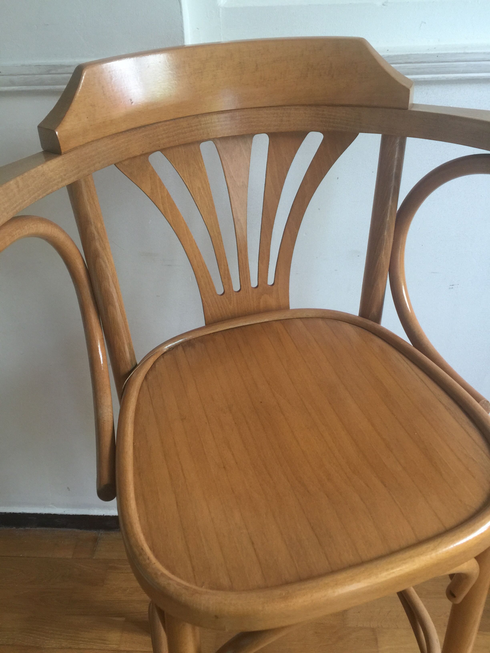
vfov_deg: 61.7
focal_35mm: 29
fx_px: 547
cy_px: 326
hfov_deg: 48.2
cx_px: 245
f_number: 2.2
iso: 64
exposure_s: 1/17
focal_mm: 4.15
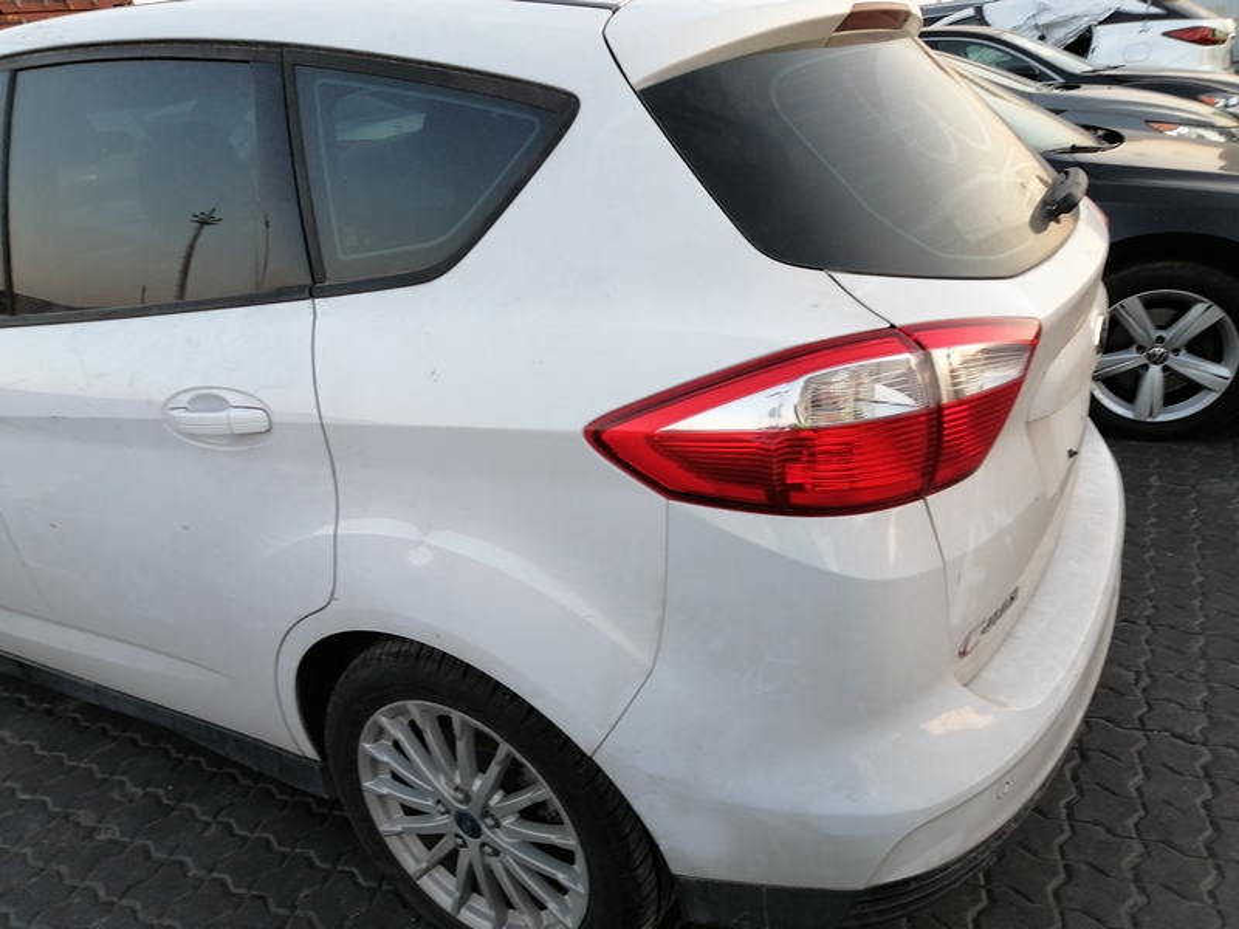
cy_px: 464
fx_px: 931
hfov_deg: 67.3
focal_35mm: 26
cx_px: 620
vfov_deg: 53.1
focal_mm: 3.95
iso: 100
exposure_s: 1/100
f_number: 1.8
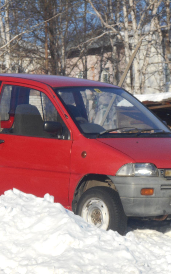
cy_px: 137
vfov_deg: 8.1
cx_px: 74
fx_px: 1924
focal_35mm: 258
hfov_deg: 5.1
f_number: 6.4
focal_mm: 32.9
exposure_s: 1/250
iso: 100
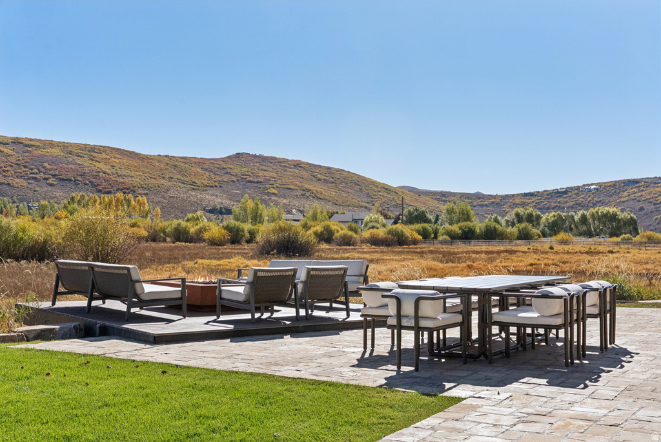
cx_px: 330
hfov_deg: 44.8
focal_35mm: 44
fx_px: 801
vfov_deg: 30.8
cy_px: 221
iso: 1600
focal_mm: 43.6
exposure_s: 1/8000
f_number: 7.1
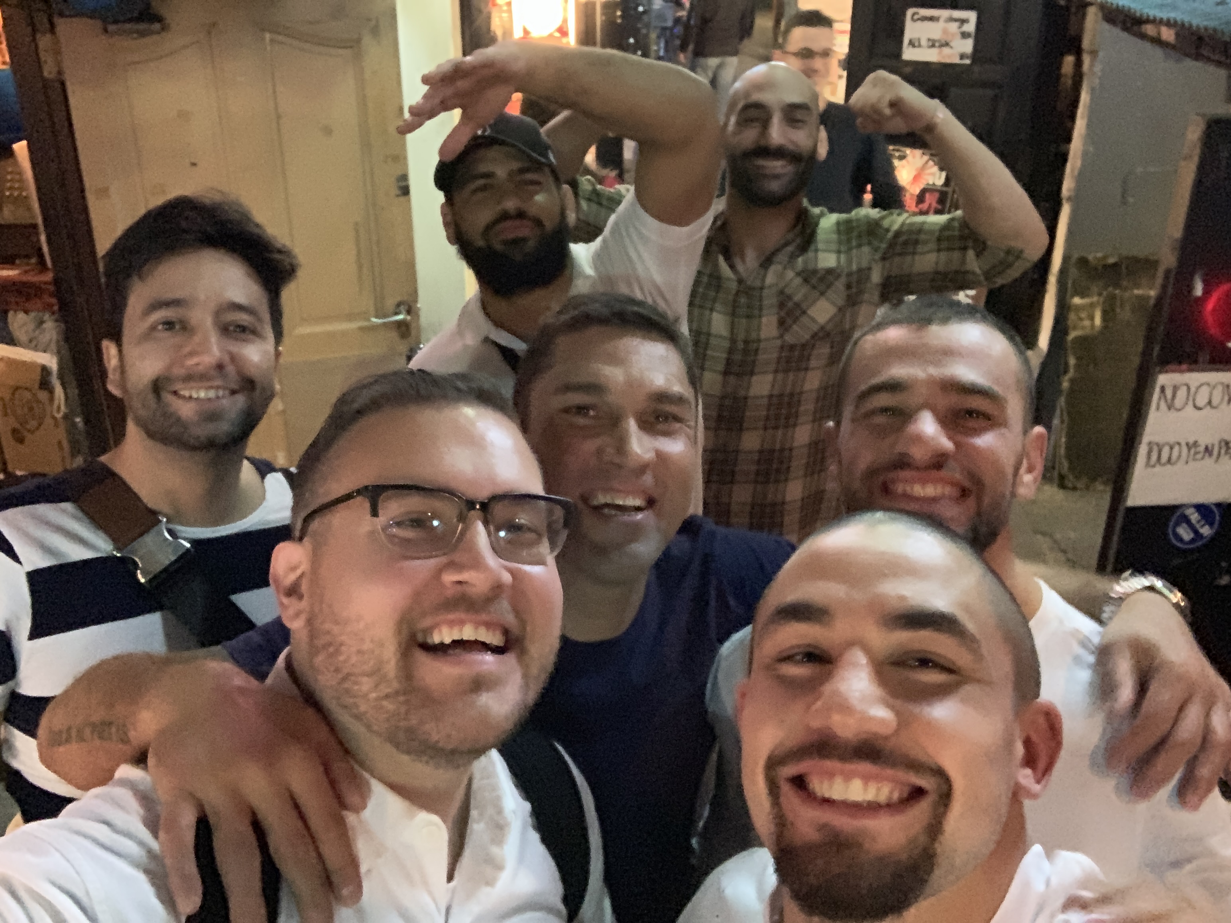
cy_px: 462
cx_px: 616
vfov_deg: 44.2
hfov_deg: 56.8
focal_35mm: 32
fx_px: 1138
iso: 1000
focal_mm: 2.87
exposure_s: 1/17
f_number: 2.2
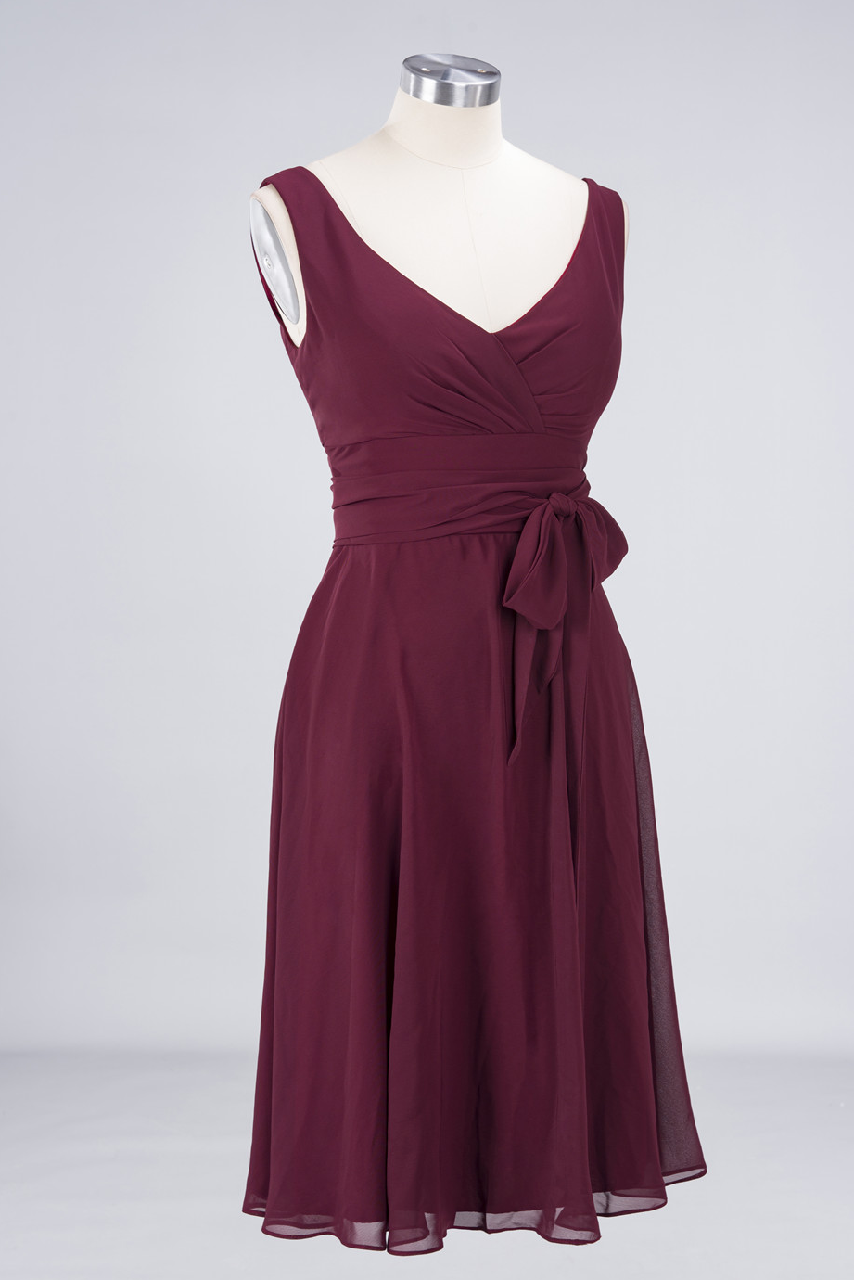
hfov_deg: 18.0
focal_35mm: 76
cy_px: 637
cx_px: 450
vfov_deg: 26.6
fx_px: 2702
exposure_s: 1/100
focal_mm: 70
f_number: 10
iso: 100
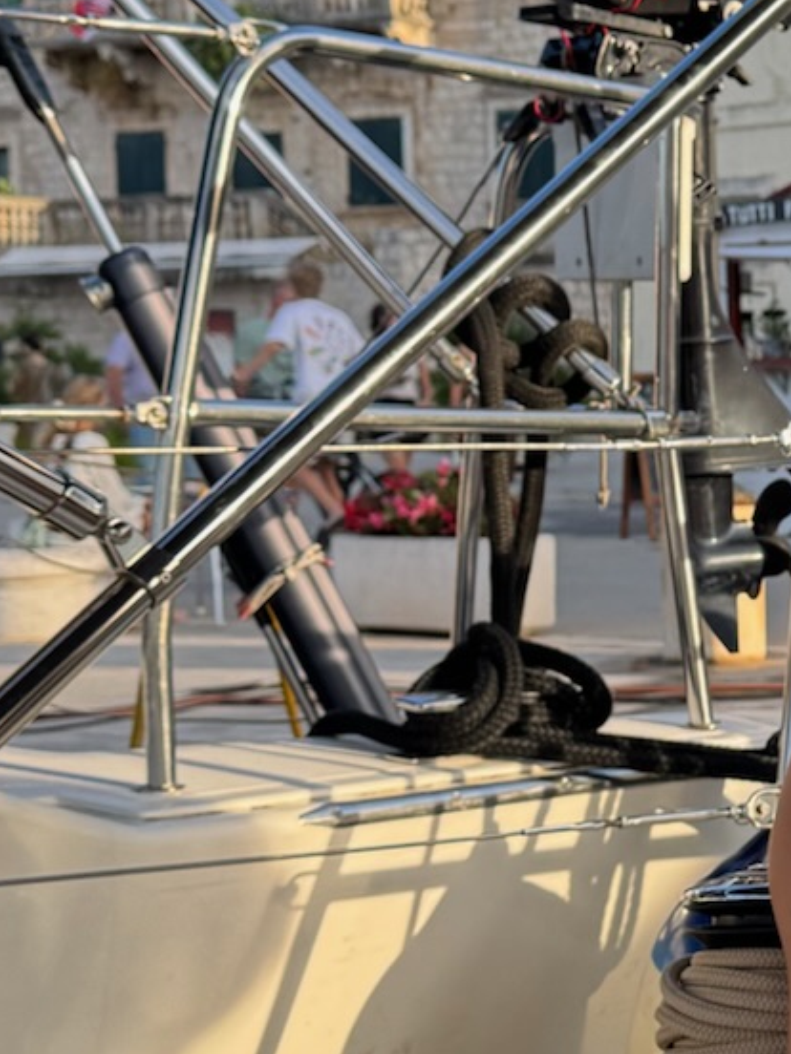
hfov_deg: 15.4
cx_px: 1169
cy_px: 569
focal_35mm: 89
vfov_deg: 22.0
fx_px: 2712
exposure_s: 1/853
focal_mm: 6.76
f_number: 1.78
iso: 80
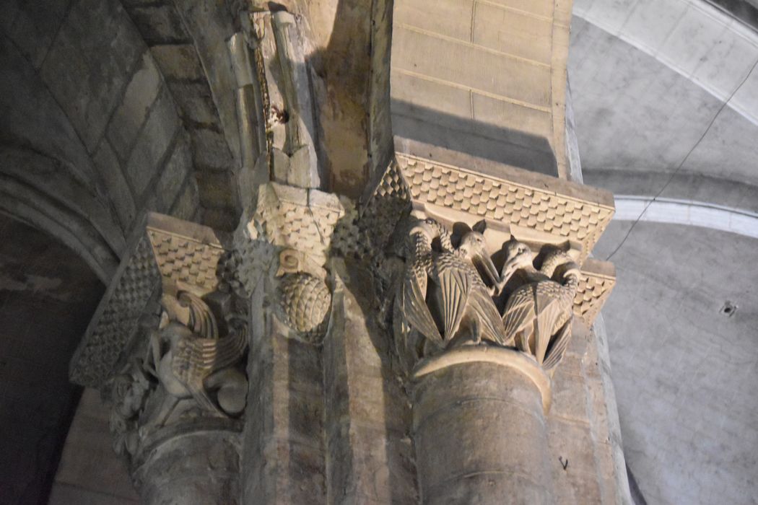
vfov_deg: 11.4
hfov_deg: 17.1
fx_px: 2526
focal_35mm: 120
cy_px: 252
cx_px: 379
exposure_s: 1/60
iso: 12800
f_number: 4.5
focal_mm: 80
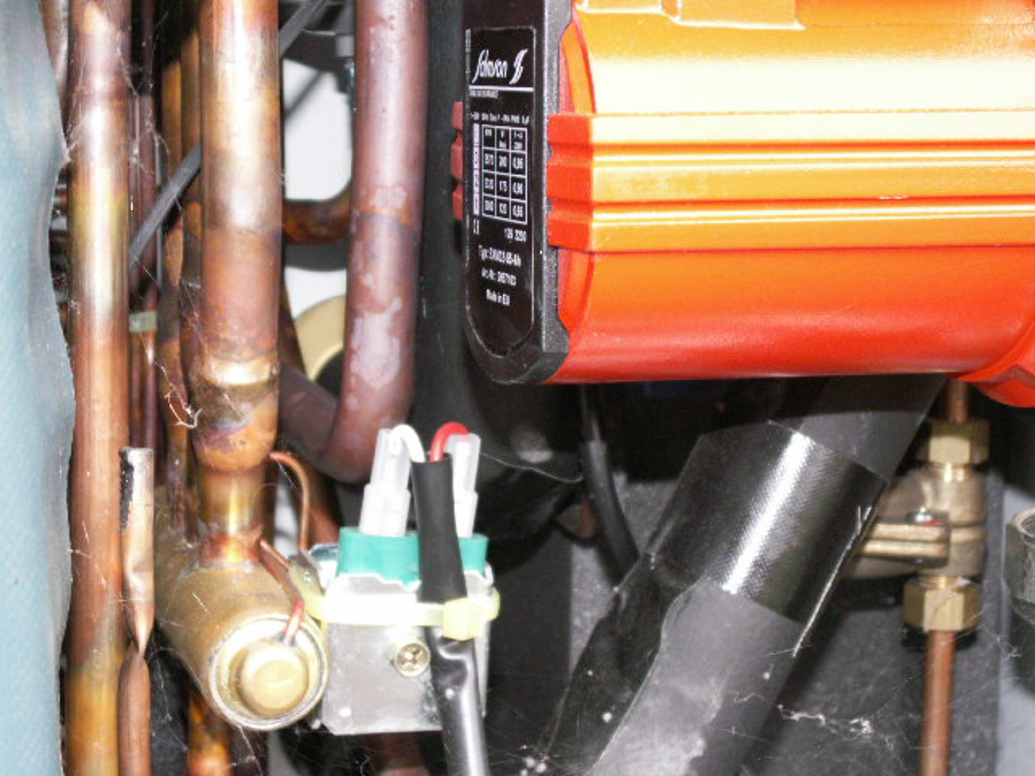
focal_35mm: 76
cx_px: 518
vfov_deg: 19.4
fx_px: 2272
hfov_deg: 25.7
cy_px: 388
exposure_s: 1/40
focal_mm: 12.78
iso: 160
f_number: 3.2
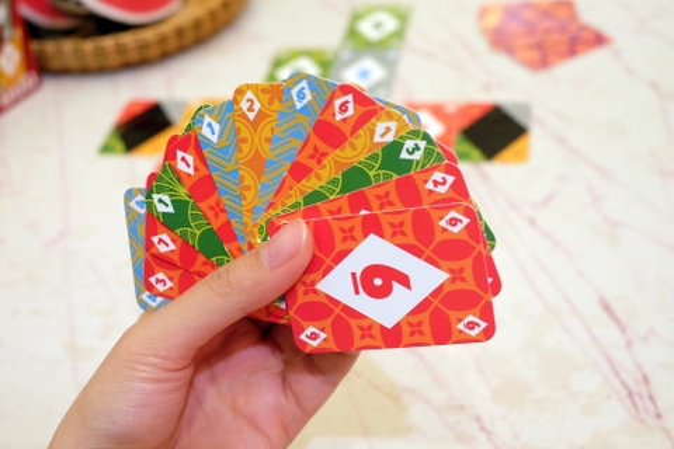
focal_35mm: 53
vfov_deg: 25.5
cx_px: 337
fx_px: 992
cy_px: 224
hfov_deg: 37.5
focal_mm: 35
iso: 2000
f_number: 5.6
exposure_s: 1/34
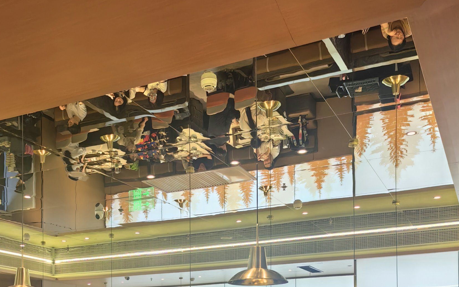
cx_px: 182
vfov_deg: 25.0
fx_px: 588
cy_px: 336
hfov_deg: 42.4
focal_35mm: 47
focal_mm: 5.75
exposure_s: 1/100
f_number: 2
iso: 64
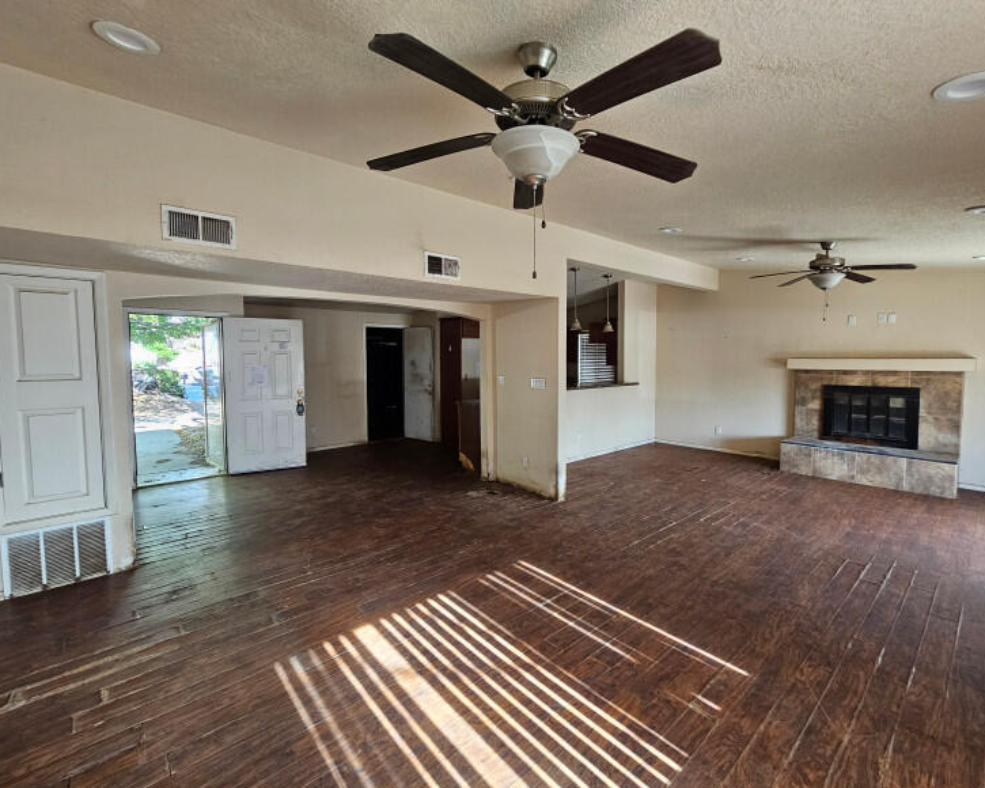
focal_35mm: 14
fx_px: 408
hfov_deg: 100.6
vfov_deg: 88.0
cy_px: 387
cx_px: 516
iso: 160
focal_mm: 2.2
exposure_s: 1/60
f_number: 2.2
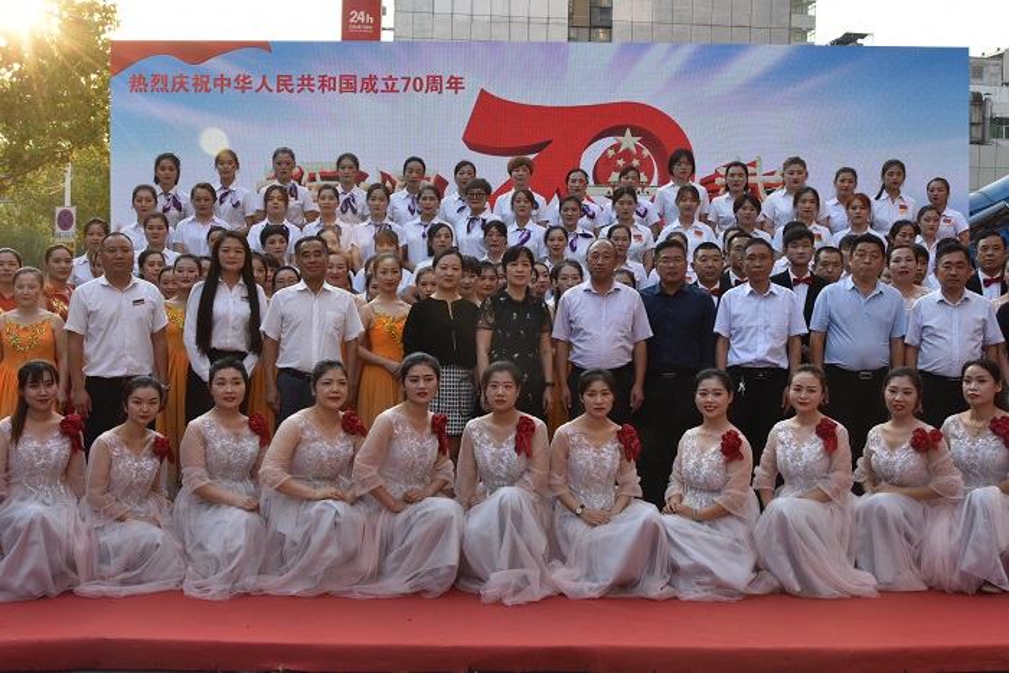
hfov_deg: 48.4
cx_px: 504
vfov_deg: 33.4
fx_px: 1121
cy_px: 336
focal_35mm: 40
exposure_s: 1/400
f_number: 10
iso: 2000
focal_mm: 40
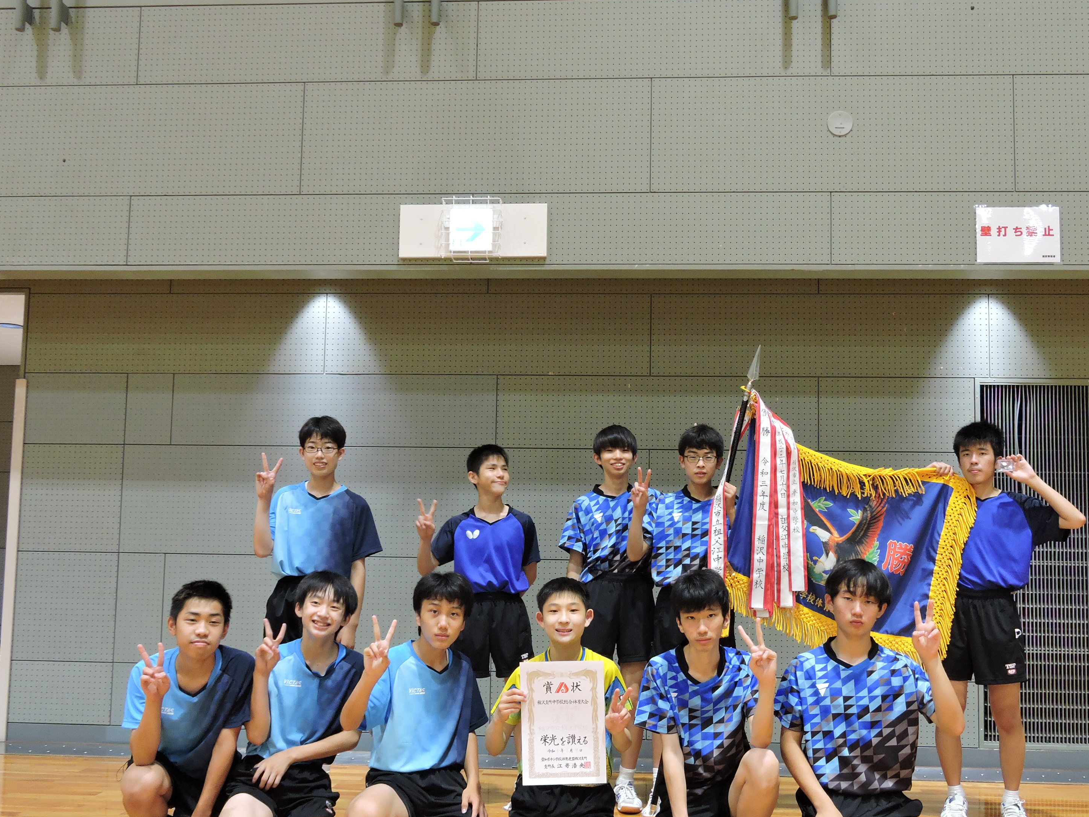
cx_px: 580
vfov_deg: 41.7
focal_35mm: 34
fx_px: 1070
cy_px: 460
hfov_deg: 53.9
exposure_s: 1/20
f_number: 3.5
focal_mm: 5.4
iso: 400
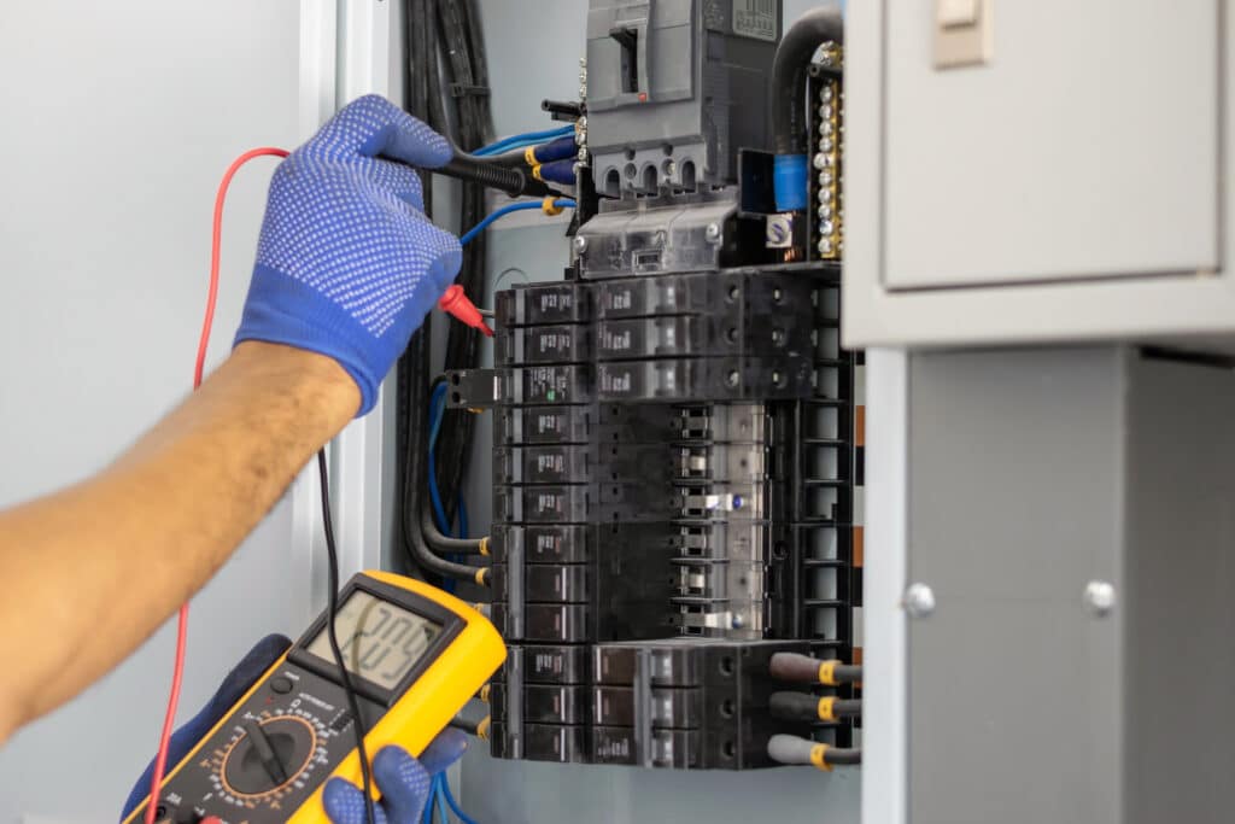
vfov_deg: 18.2
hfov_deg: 27.0
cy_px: 412
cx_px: 618
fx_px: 2573
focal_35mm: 75
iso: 200
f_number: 2.8
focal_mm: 50
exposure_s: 1/60
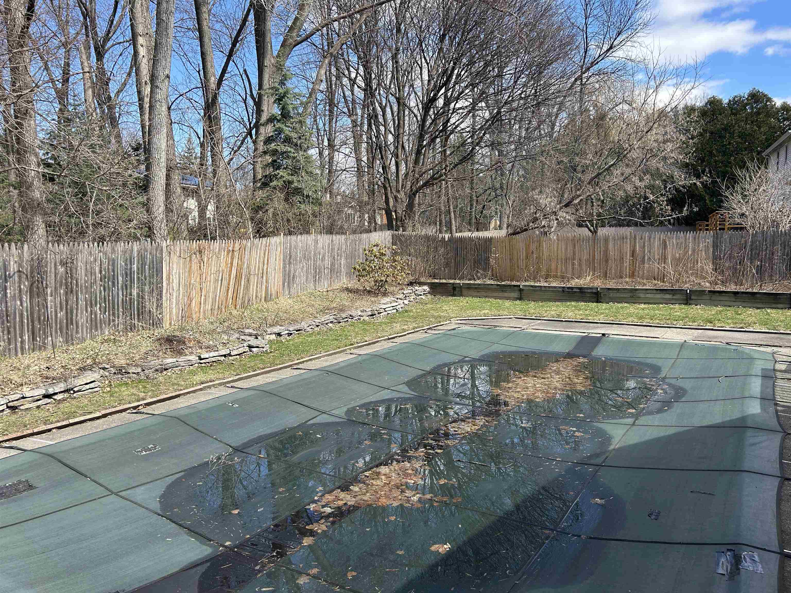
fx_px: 594
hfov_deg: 67.3
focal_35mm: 26
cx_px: 396
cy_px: 296
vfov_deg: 53.1
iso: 50
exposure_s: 1/1972
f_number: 1.5
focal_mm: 5.7
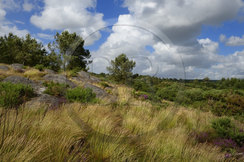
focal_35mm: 24
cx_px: 122
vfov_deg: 53.1
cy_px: 81
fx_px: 163
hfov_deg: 73.8
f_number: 14
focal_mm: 24
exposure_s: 1/200
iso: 200
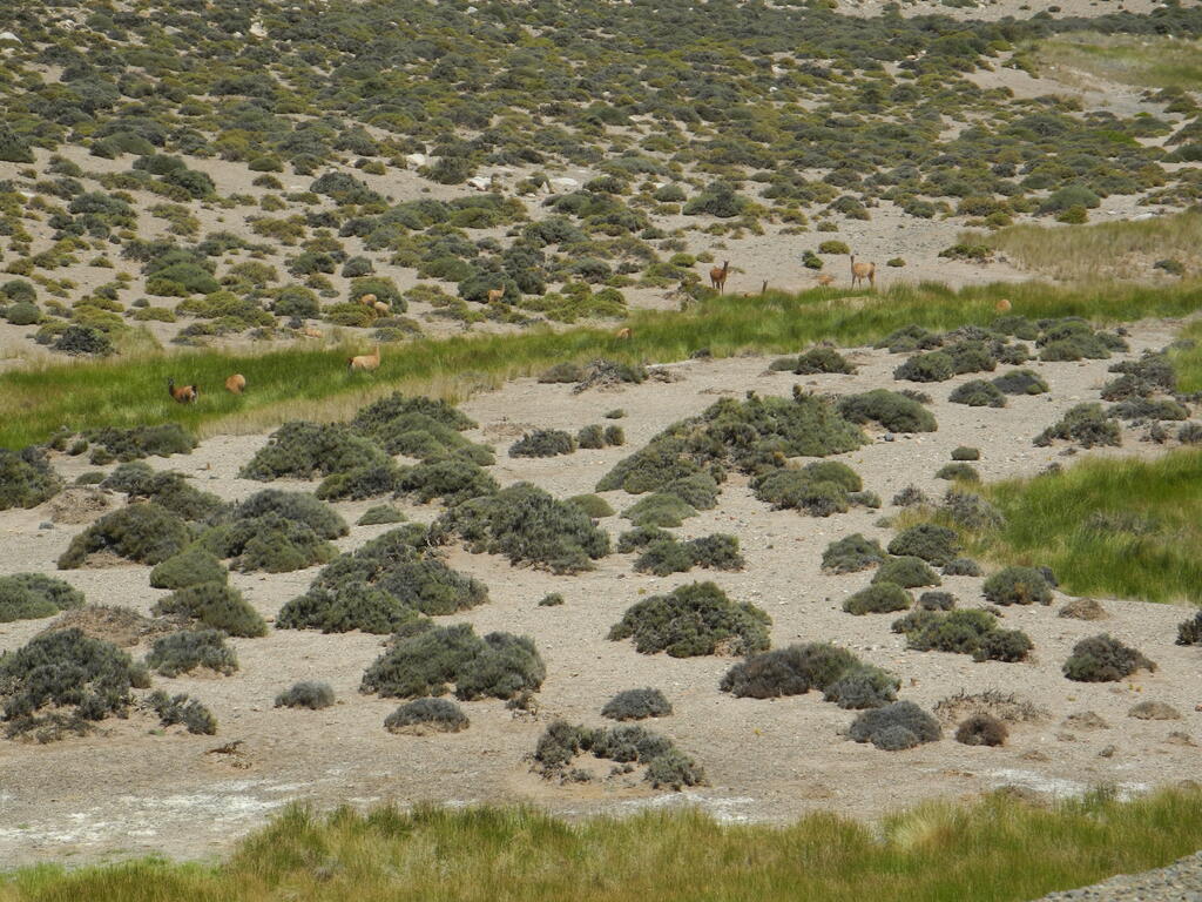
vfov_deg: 9.7
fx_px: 5313
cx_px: 601
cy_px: 451
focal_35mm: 153
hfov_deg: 12.9
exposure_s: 1/800
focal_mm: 32.6
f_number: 5
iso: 100
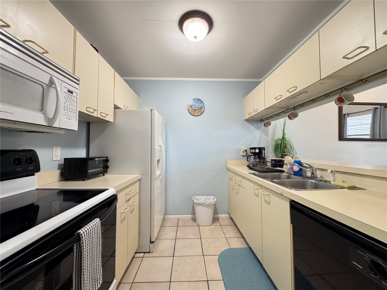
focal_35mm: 14
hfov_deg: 102.1
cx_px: 194
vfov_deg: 85.7
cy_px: 145
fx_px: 157
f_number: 2.2
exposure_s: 1/60
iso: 320
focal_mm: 2.22
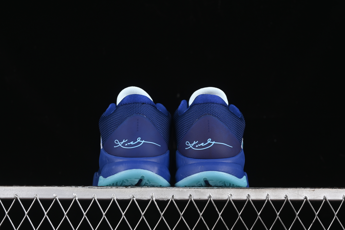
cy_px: 115
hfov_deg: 27.0
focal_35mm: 75
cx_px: 172
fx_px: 719
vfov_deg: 18.2
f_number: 7.1
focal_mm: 50
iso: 160
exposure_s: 1/80
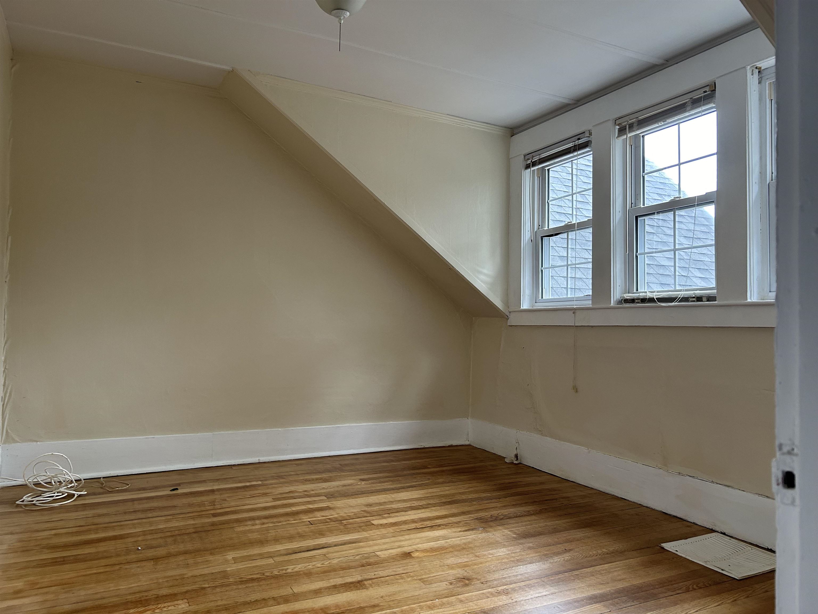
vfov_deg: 53.1
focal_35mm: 26
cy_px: 307
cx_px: 409
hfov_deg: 67.3
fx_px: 614
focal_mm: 5.7
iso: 125
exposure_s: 1/85
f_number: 1.5
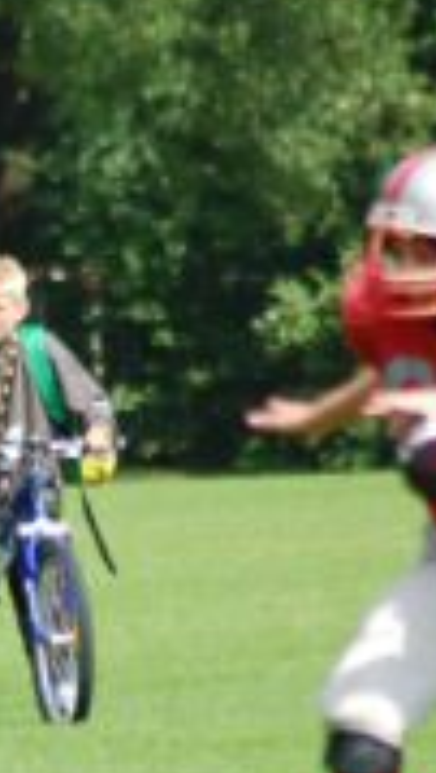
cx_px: -183
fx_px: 19479
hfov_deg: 1.3
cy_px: 445
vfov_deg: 2.3
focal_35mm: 950
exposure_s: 1/1000
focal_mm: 240
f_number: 5.3
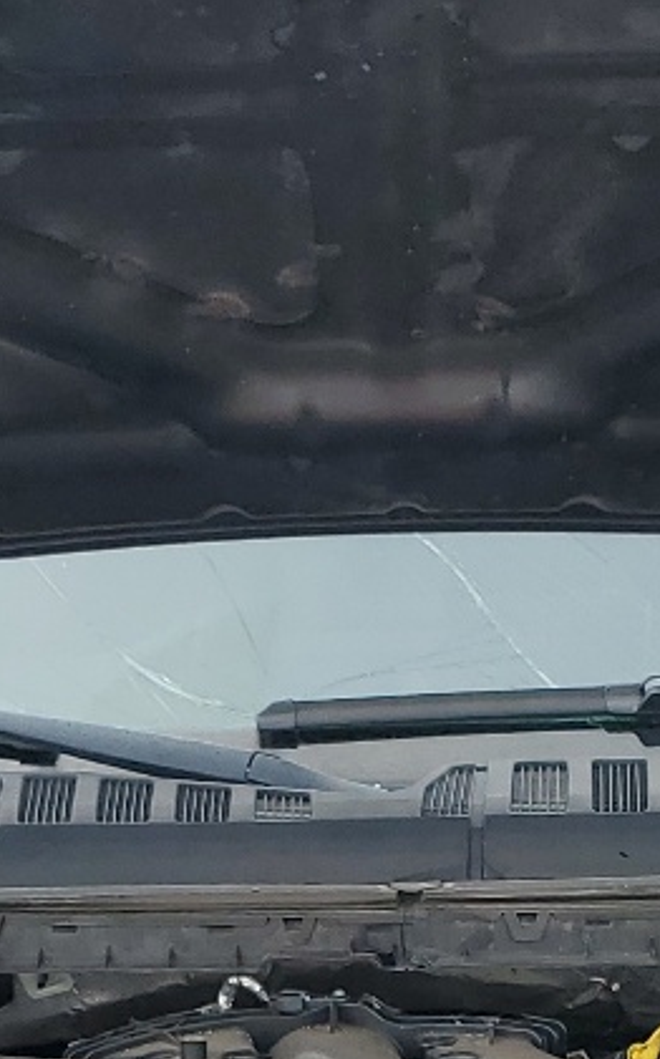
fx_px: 3026
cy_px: 1268
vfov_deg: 18.8
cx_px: 479
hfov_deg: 12.4
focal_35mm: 105
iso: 50
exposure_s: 1/1111
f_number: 1.5
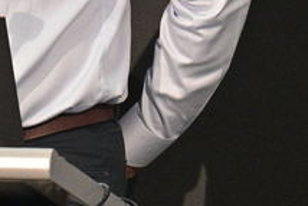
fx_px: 7491
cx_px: -73
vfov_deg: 1.6
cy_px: -71
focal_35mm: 875
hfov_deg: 2.4
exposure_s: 1/160
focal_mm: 145
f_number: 2.8
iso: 2000
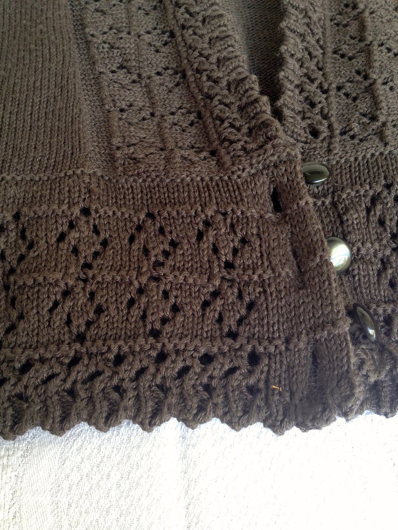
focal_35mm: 35
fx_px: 536
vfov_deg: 52.6
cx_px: 199
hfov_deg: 40.7
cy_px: 265
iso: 50
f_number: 2.4
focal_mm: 4.28
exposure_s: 1/60
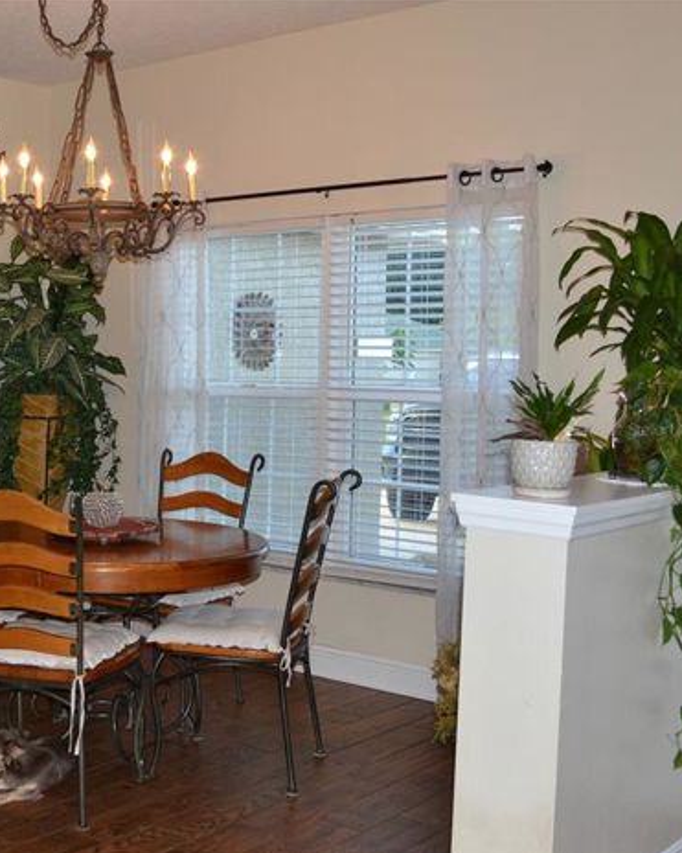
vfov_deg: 39.5
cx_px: 52
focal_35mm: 47
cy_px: 429
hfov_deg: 30.5
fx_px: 1186
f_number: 8
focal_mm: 22
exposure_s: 1/60
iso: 640
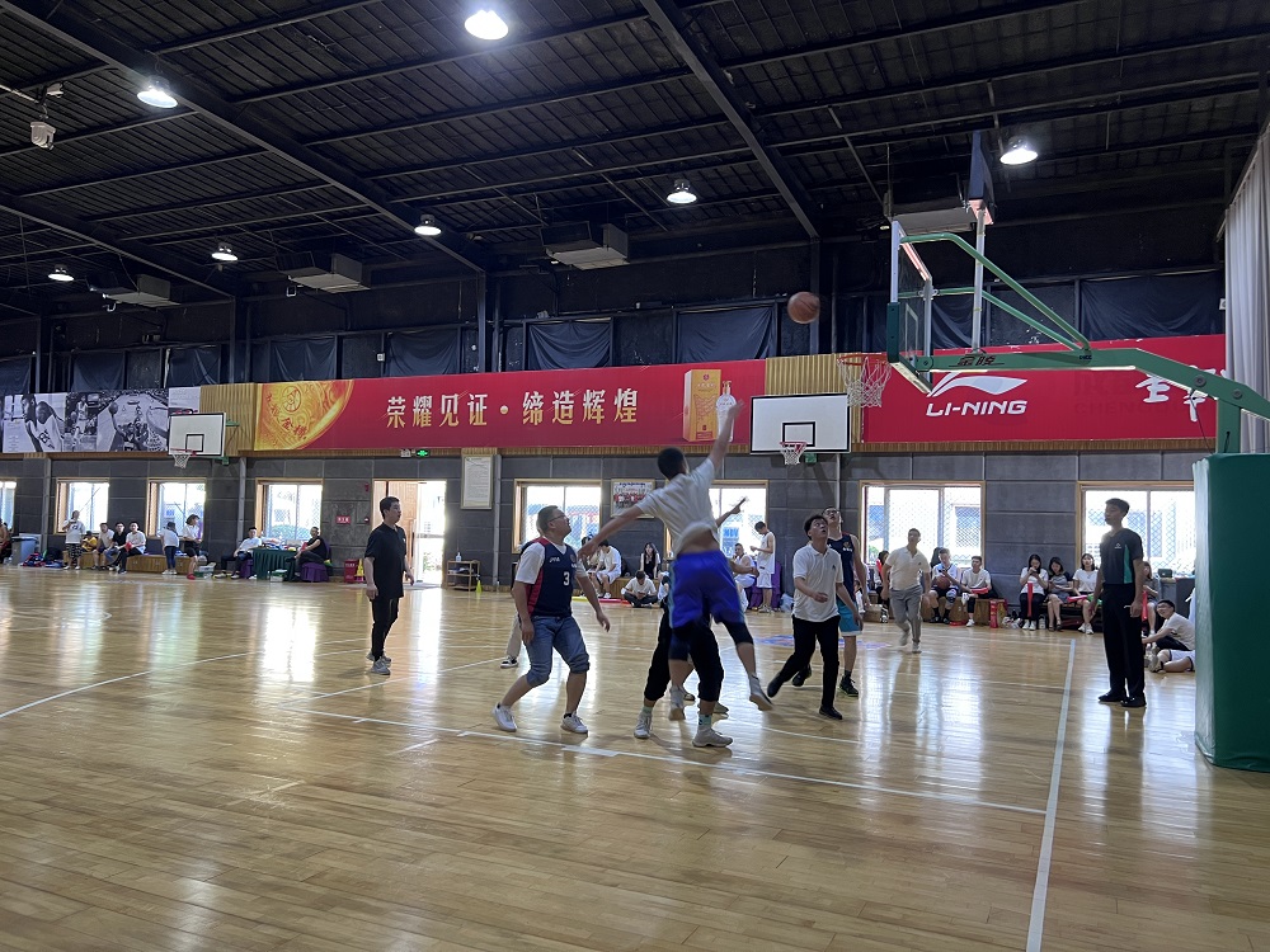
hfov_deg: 67.3
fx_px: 954
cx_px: 635
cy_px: 476
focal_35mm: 26
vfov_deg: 53.1
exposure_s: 1/50
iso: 125
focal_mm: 5.7
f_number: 1.5
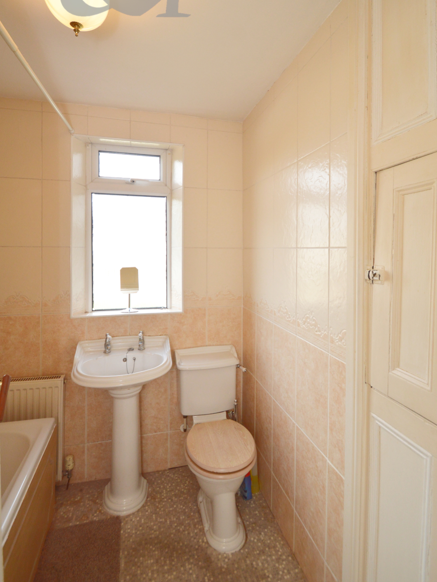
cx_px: 218
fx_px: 286
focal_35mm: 17
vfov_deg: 90.6
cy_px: 256
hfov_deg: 74.7
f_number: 5.6
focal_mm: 10
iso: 400
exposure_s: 1/125
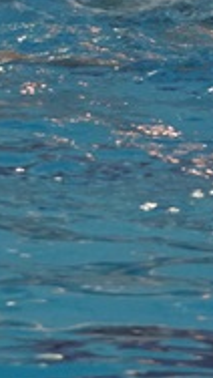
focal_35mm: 468
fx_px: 4691
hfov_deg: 2.6
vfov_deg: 4.6
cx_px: 139
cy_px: -153
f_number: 4.5
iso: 1250
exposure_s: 1/320
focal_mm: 70
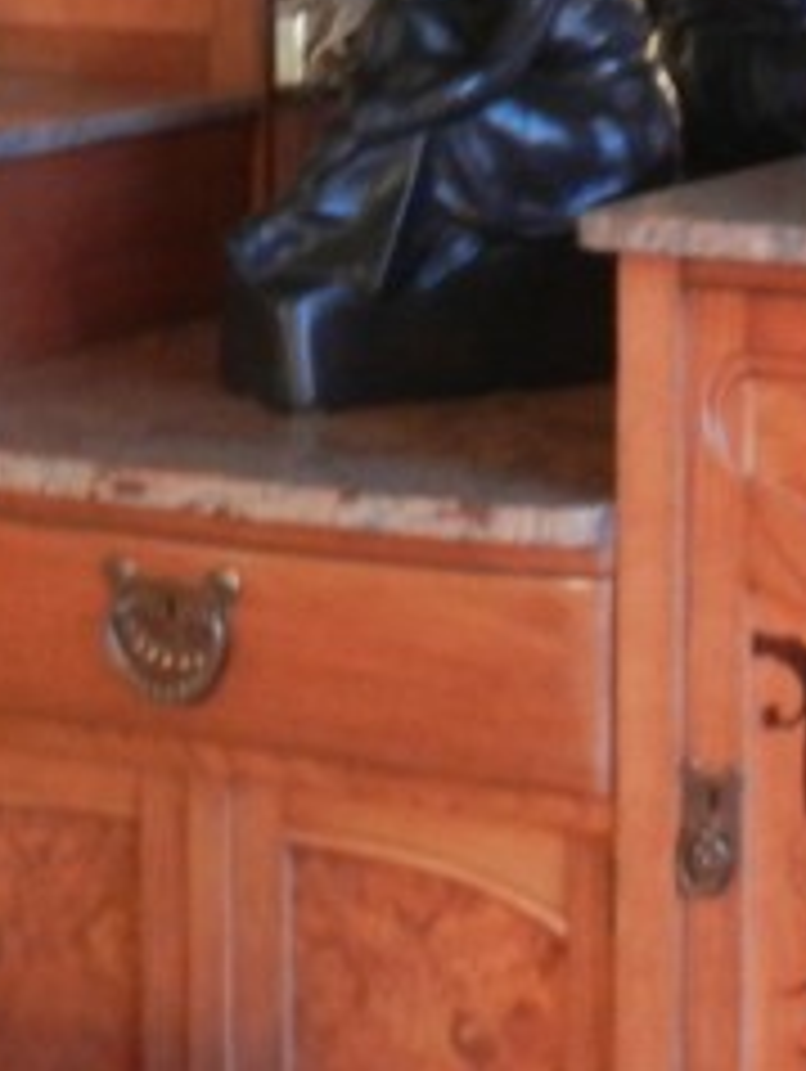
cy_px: 0
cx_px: 657
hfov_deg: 11.5
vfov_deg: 15.0
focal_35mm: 129
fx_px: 3998
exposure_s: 1/3.1
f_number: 3.5
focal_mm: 5.4
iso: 400
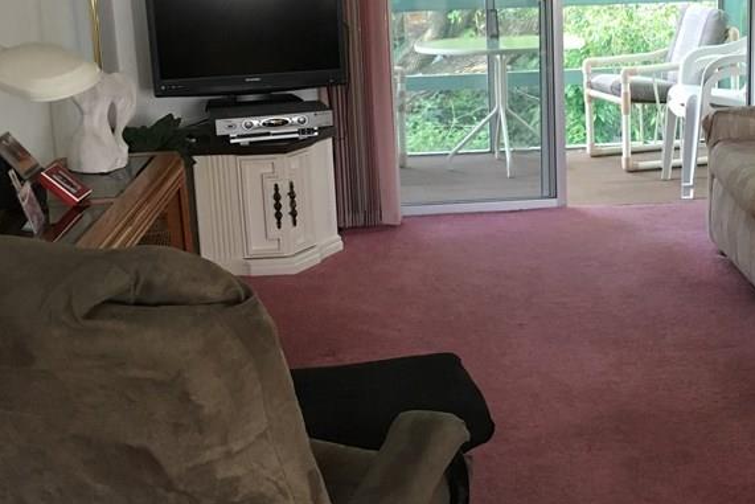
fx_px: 1133
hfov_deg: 35.3
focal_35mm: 54
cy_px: 189
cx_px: 633
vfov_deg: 25.0
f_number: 2.2
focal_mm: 4.15
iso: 125
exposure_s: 1/30
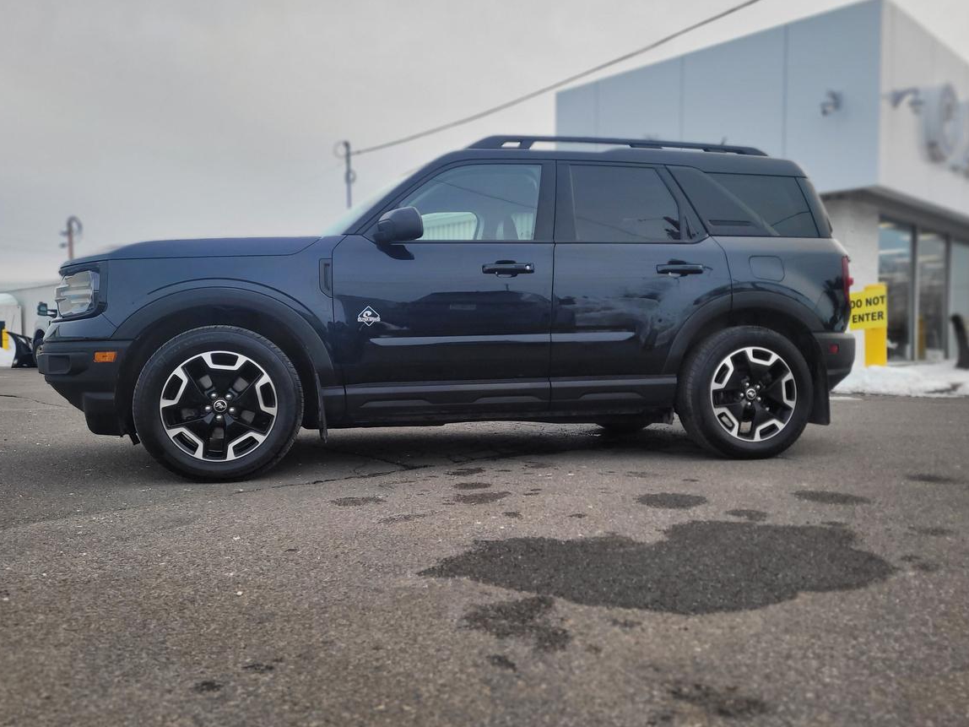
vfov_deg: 48.2
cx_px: 477
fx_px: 812
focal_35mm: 29
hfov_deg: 61.7
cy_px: 362
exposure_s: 1/500
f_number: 1.8
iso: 40
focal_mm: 5.4
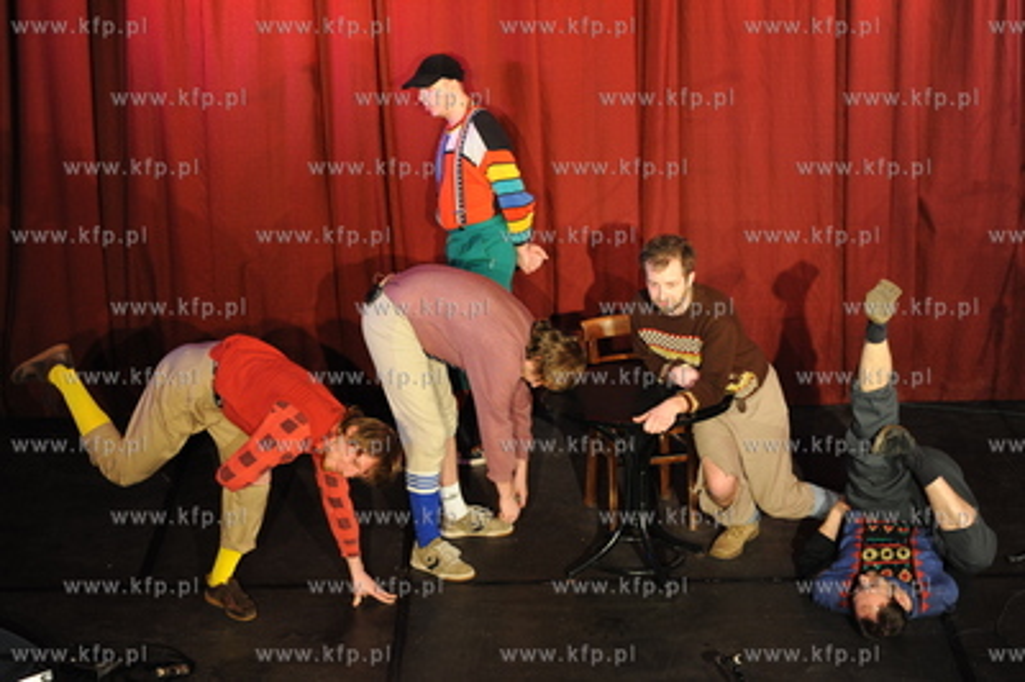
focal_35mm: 92
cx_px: 512
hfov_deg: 22.2
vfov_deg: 14.8
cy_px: 341
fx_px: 2617
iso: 1600
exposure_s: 1/125
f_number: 4
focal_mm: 92
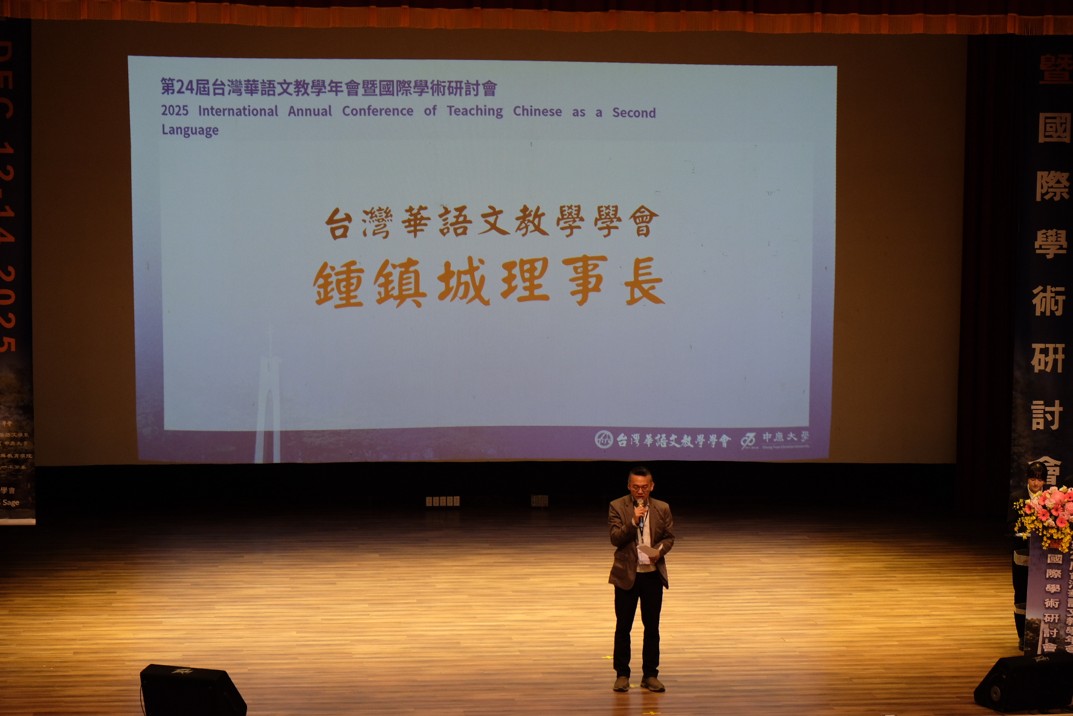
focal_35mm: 83
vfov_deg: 16.5
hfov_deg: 24.5
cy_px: 358
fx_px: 2474
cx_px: 536
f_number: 4
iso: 800
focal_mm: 55
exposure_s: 1/58
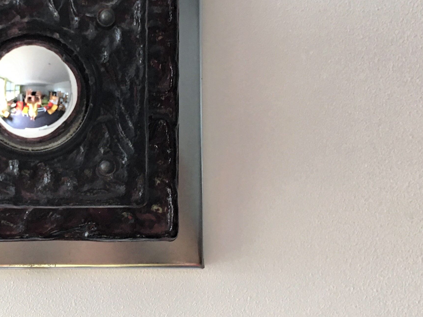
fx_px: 721
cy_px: 109
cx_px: 35
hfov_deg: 31.1
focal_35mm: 59
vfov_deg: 24.7
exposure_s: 1/33
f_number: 2.2
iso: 100
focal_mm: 4.15
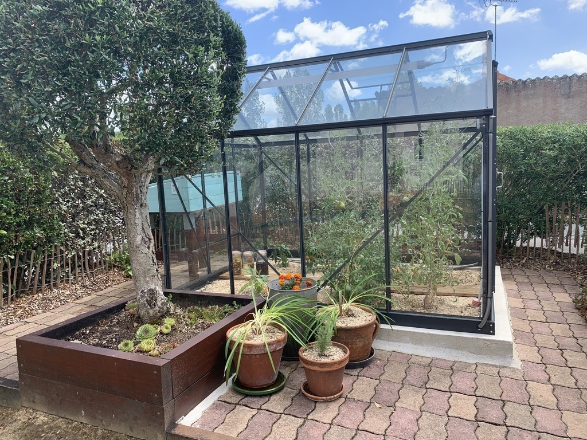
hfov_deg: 67.3
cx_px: 294
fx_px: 441
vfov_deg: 53.1
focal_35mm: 26
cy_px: 220
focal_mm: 4.25
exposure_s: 1/777
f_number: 1.8
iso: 25
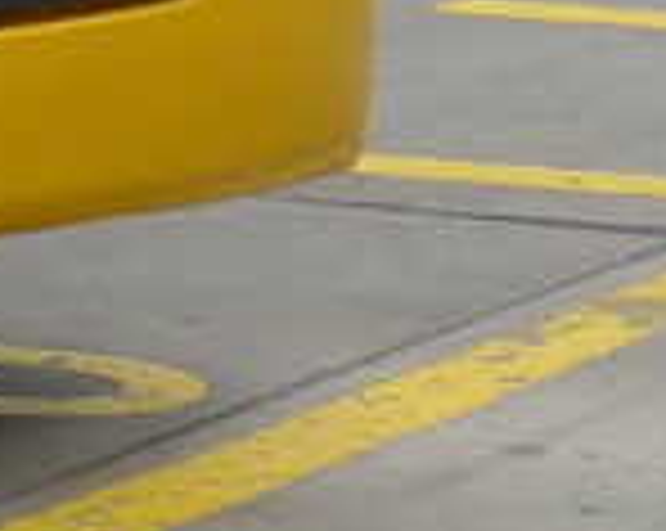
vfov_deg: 4.3
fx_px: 6870
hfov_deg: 5.2
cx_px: -1580
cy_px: -1048
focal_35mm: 349
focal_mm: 9
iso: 80
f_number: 2.8
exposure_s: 1/400
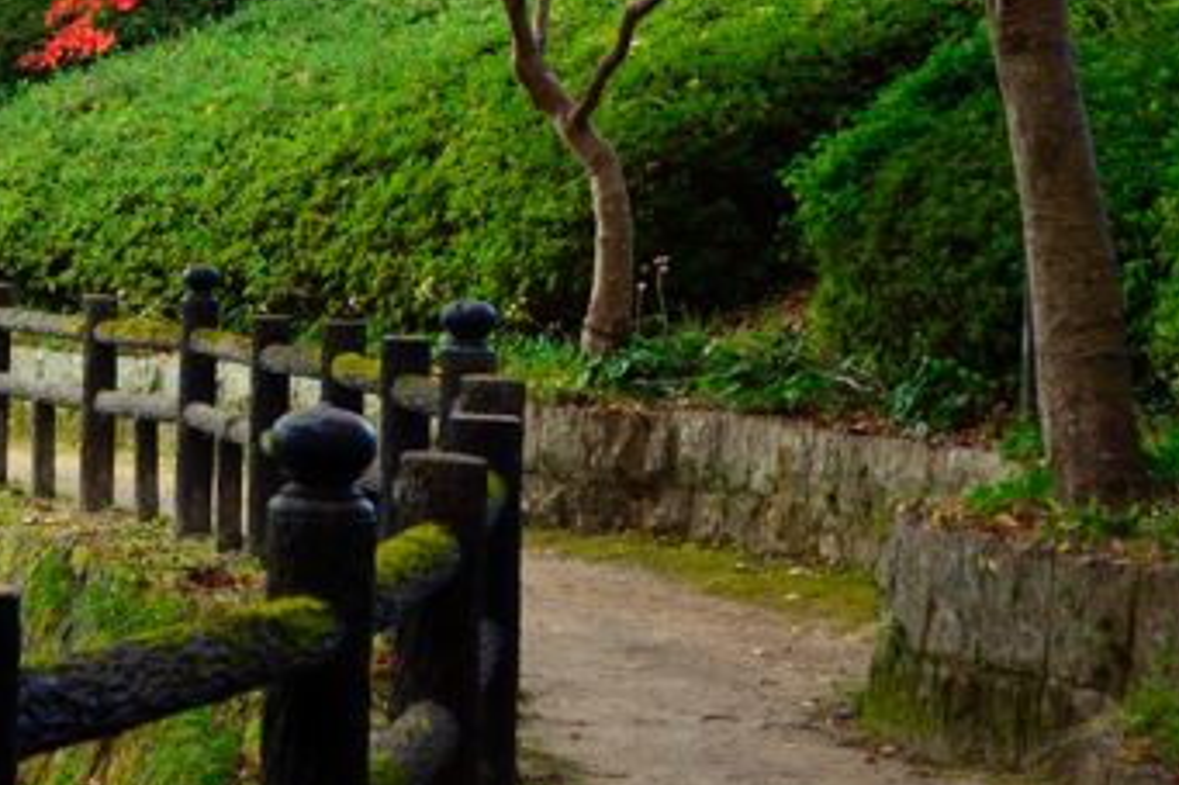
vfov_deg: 9.7
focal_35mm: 140
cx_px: 45
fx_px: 4566
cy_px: -156
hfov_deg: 14.5
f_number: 8
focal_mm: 31
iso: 1250
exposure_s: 1/60
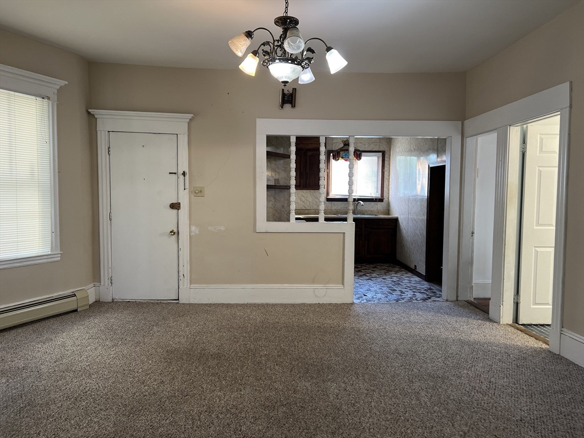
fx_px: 439
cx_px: 292
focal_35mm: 26
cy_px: 219
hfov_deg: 67.3
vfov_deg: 53.1
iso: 80
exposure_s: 1/60
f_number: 1.5
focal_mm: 5.7
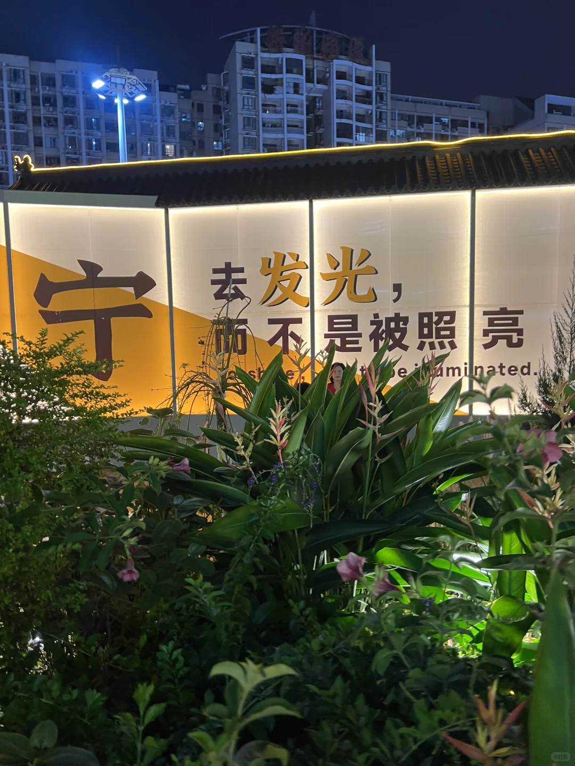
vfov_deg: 67.3
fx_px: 576
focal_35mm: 26
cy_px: 383
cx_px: 288
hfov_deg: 53.1
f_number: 1.5
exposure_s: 1/50
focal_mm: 5.7
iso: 80
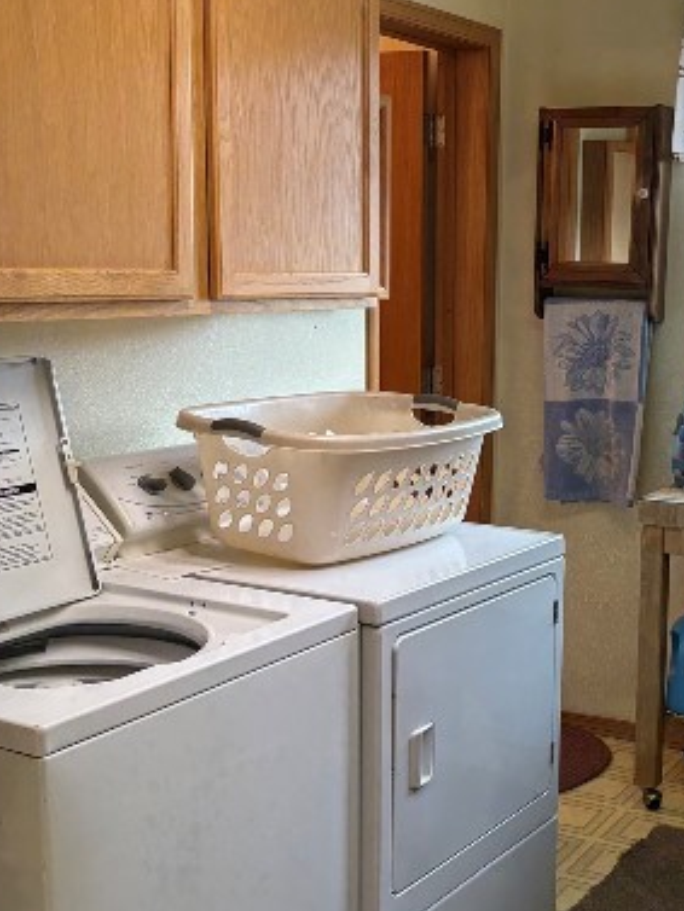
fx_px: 1396
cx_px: 505
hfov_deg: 27.2
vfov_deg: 36.1
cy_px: 512
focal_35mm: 53
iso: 160
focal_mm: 5.96
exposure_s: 1/120
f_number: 1.6
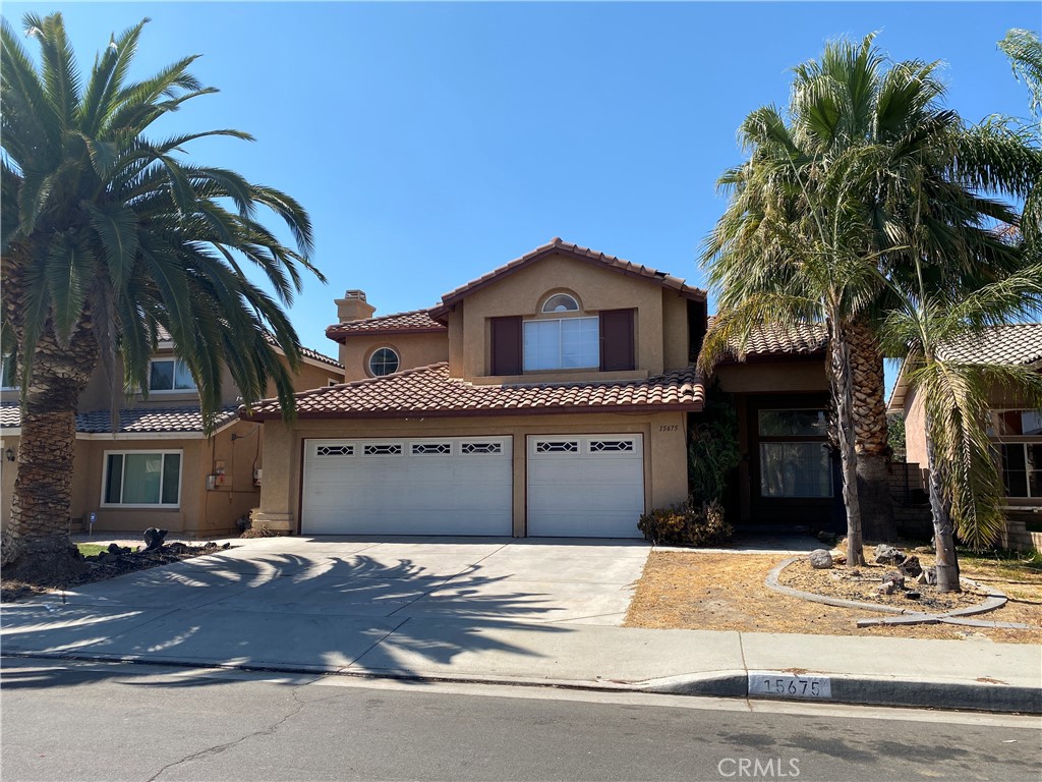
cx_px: 521
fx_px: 783
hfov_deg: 67.3
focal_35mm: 26
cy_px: 391
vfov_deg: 53.1
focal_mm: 4.25
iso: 32
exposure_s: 1/2625
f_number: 1.8
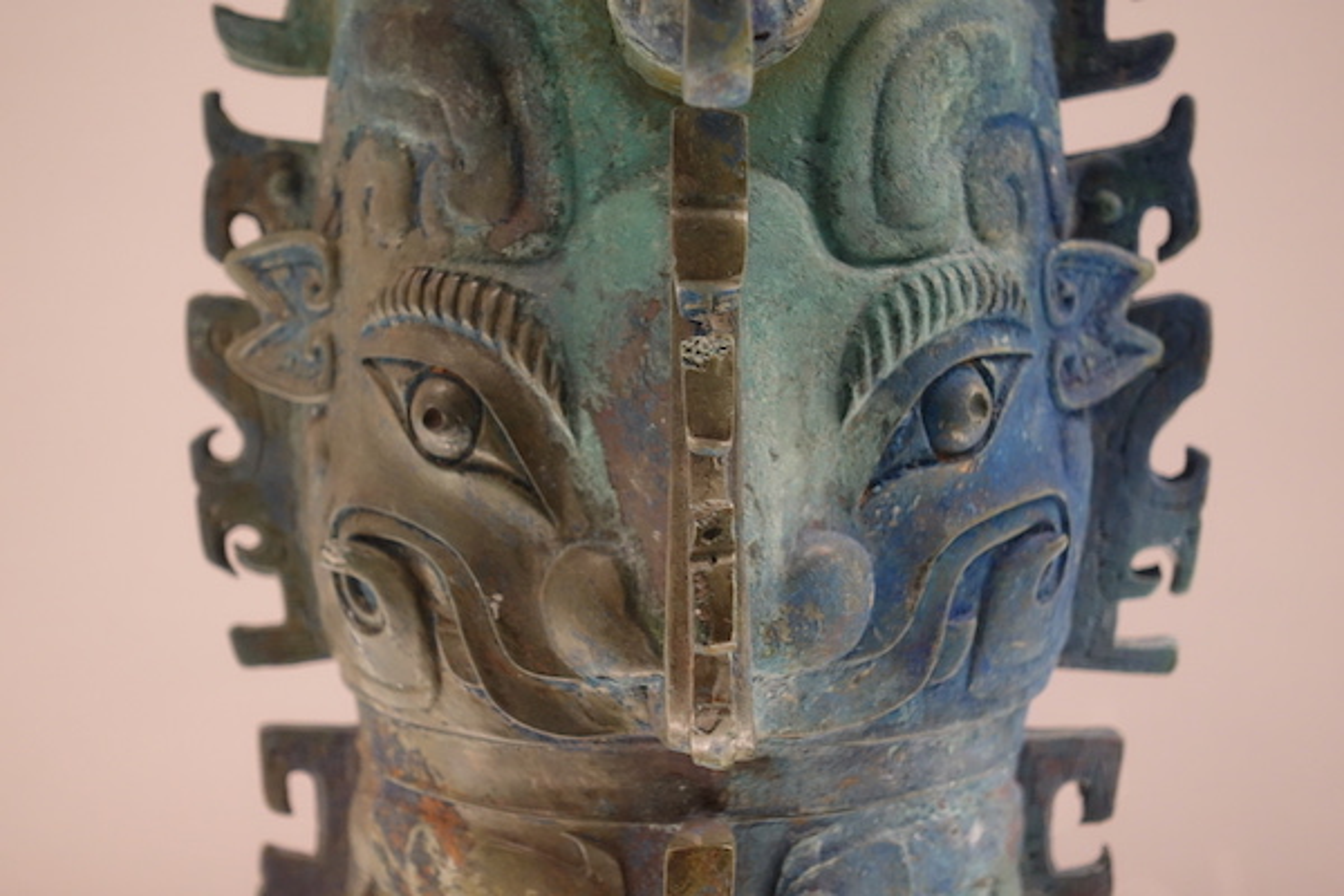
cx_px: 672
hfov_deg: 32.9
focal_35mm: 61
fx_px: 2277
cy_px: 448
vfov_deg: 22.3
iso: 800
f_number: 2.8
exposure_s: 1/15
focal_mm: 22.38
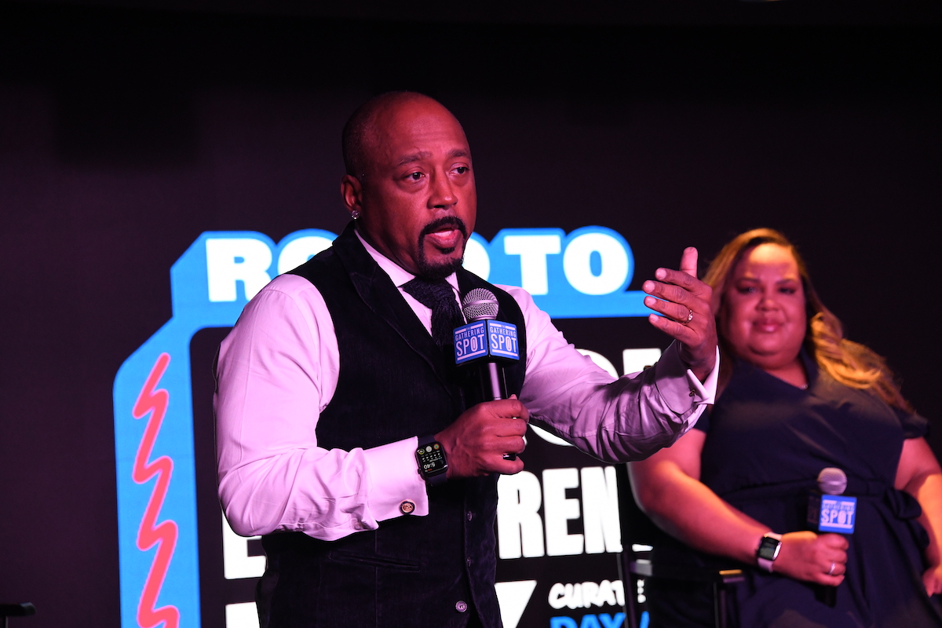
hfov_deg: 15.2
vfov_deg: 10.2
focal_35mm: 135
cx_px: 471
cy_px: 314
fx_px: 3532
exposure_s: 1/160
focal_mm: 135
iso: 3600
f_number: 6.3
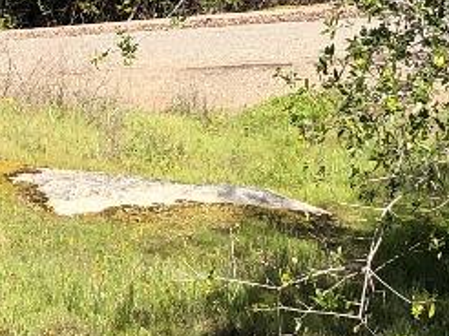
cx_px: 80
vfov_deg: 8.6
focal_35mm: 171
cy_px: 14
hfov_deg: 11.5
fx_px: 2216
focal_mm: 3.99
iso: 20
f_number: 1.8
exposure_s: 1/1230
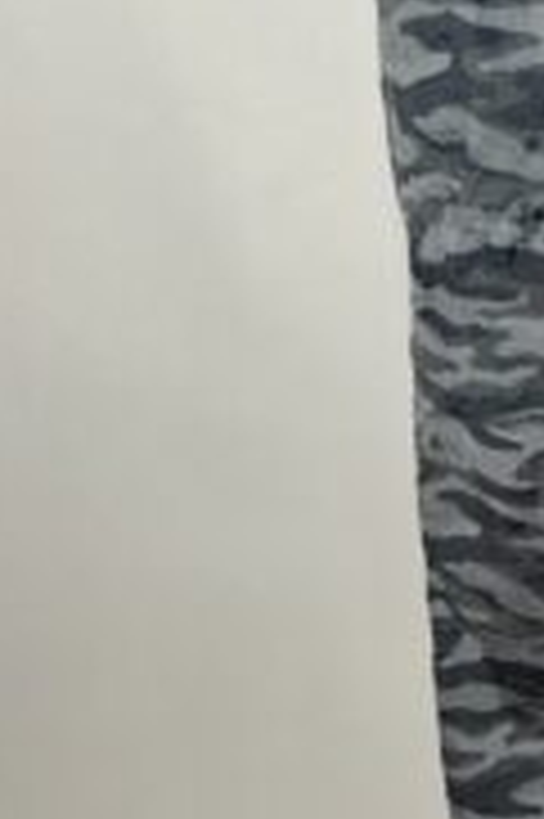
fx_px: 1453
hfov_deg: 19.9
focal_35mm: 64
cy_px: 135
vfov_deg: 30.5
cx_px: 652
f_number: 1.8
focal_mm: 3.99
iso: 100
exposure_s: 1/50
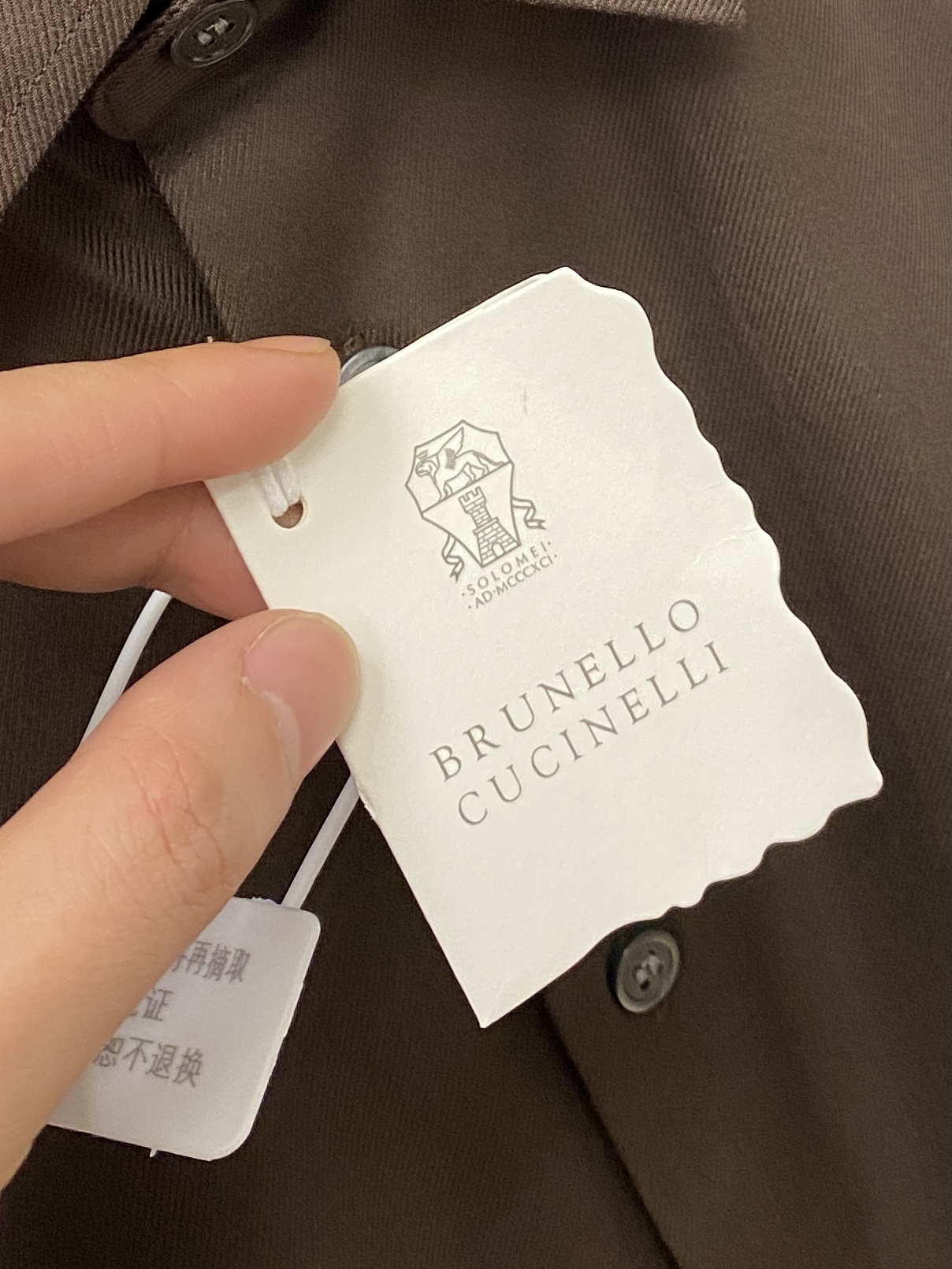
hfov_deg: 53.1
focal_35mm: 26
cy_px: 634
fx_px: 953
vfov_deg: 67.3
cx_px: 476
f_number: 1.8
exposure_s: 1/87
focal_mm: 4.25
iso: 125
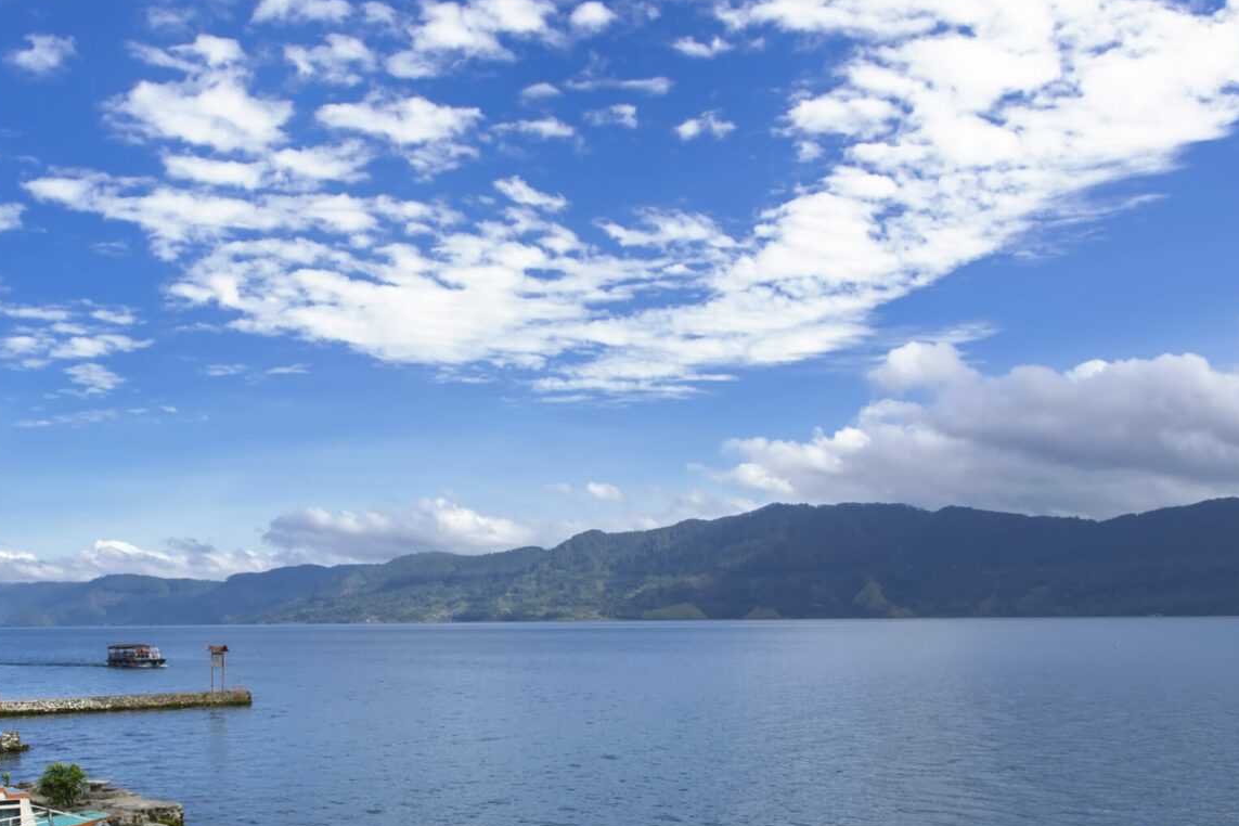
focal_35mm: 43
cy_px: 528
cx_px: 488
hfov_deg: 45.3
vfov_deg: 31.1
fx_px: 1474
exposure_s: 1/250
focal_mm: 17
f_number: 9
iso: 100
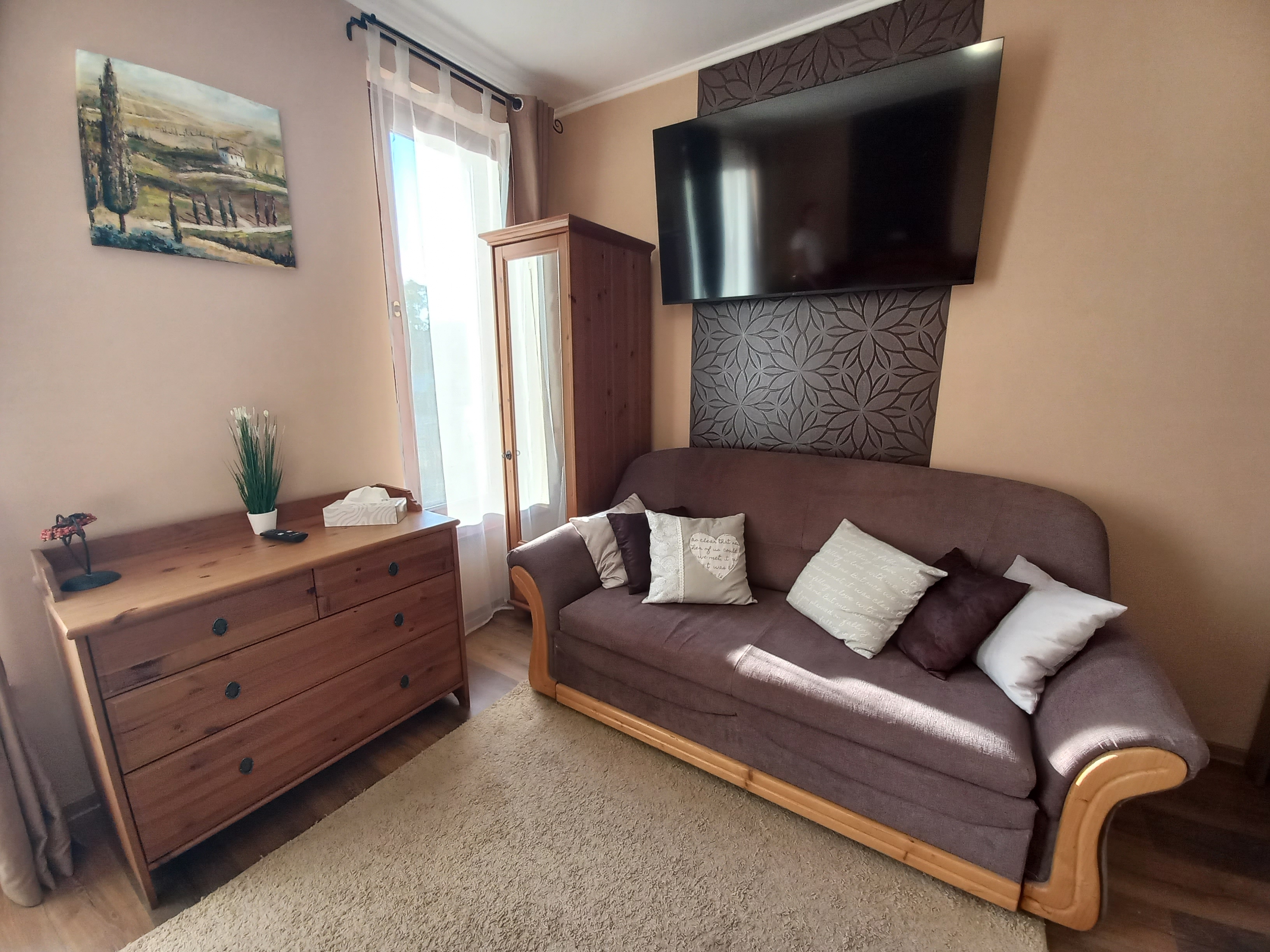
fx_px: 477
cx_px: 635
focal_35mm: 13
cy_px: 476
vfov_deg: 89.9
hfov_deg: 106.2
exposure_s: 1/50
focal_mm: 1.42
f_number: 2.2
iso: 50
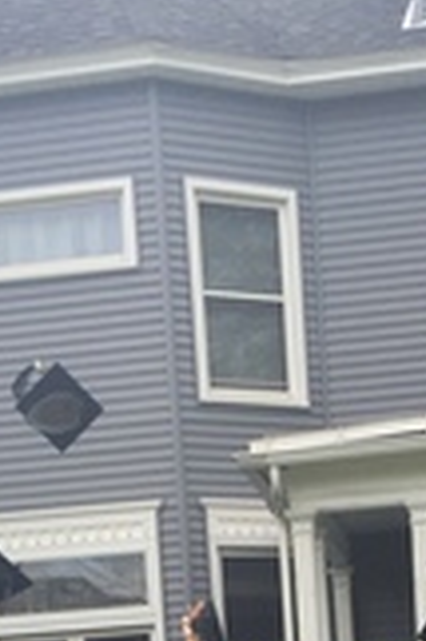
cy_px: 948
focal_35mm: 90
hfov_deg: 15.2
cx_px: 243
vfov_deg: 19.8
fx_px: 1601
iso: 32
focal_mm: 4.15
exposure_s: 1/460
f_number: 2.2
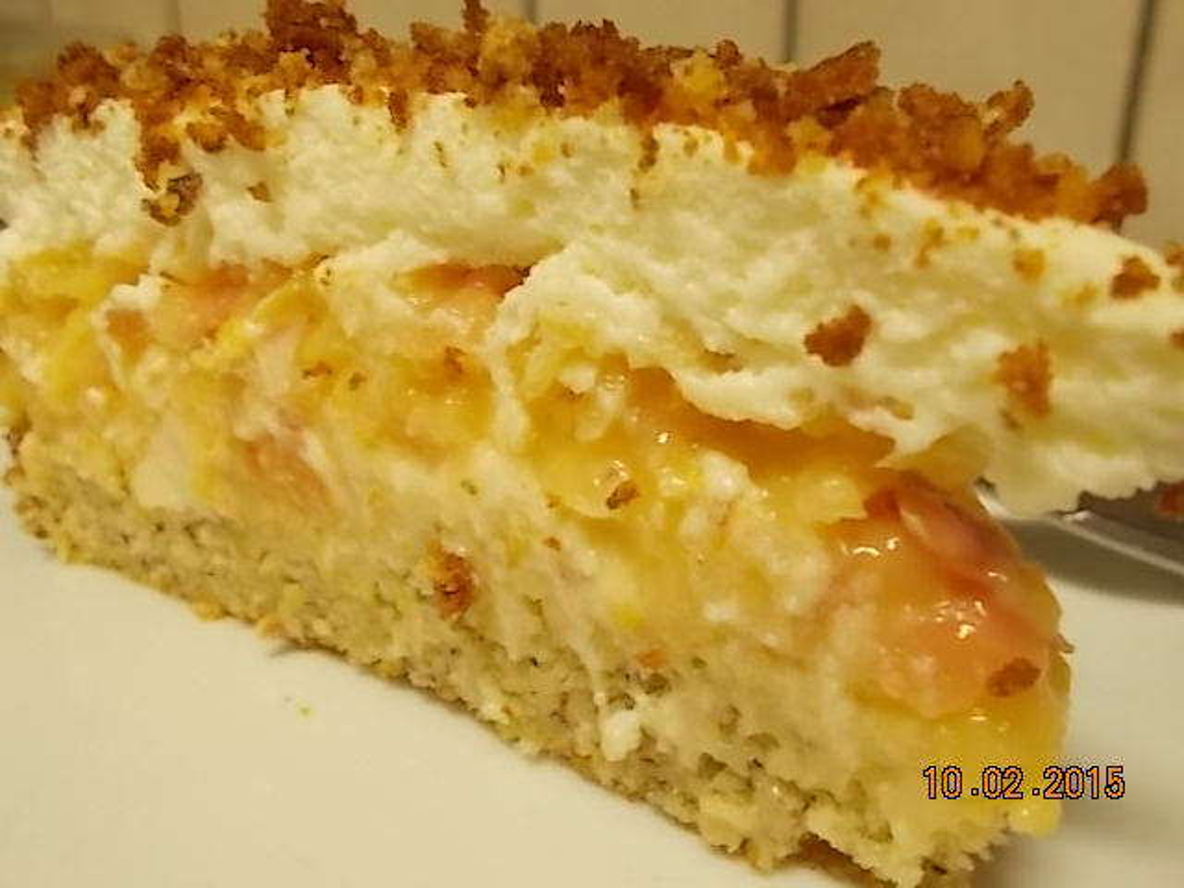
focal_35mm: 30
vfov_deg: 46.8
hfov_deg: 60.0
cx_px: 592
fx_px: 1026
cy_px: 444
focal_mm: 5.3
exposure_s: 1/10
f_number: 3.4
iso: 200
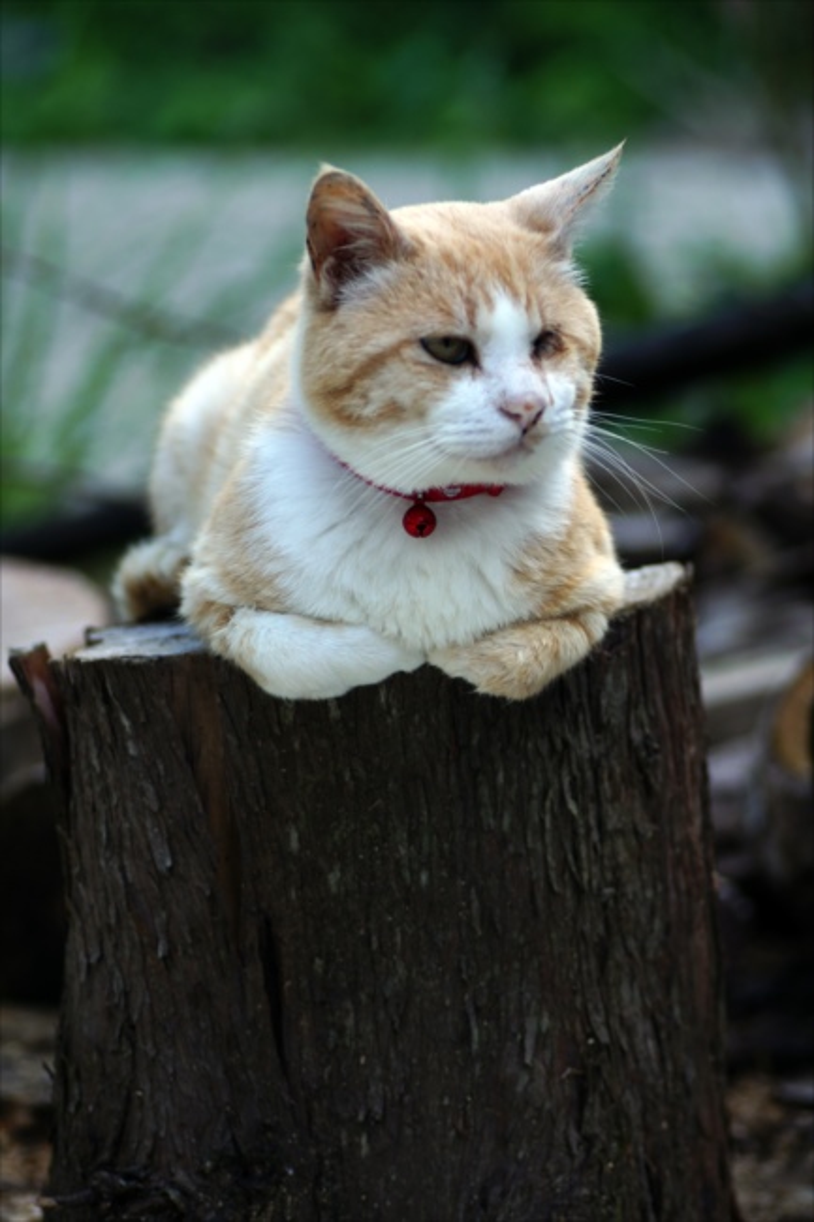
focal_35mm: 135
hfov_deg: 10.2
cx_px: 407
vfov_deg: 15.2
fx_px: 4581
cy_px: 611
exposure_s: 1/640
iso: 200
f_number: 2.8
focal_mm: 90
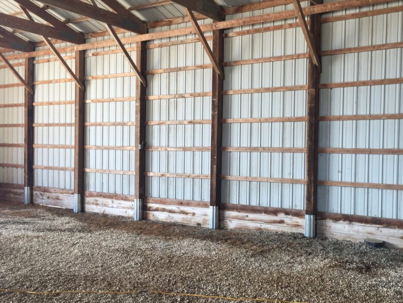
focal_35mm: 38
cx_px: 256
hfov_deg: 48.4
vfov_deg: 37.7
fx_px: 442
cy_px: 163
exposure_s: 1/60
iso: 40
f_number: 2.2
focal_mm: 4.15
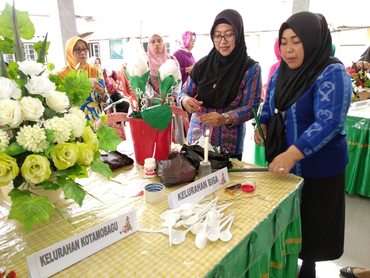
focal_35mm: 26
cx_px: 185
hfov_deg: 67.3
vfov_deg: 53.1
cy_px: 139
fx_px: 278
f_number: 2.2
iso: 320
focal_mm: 3.81
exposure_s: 1/33
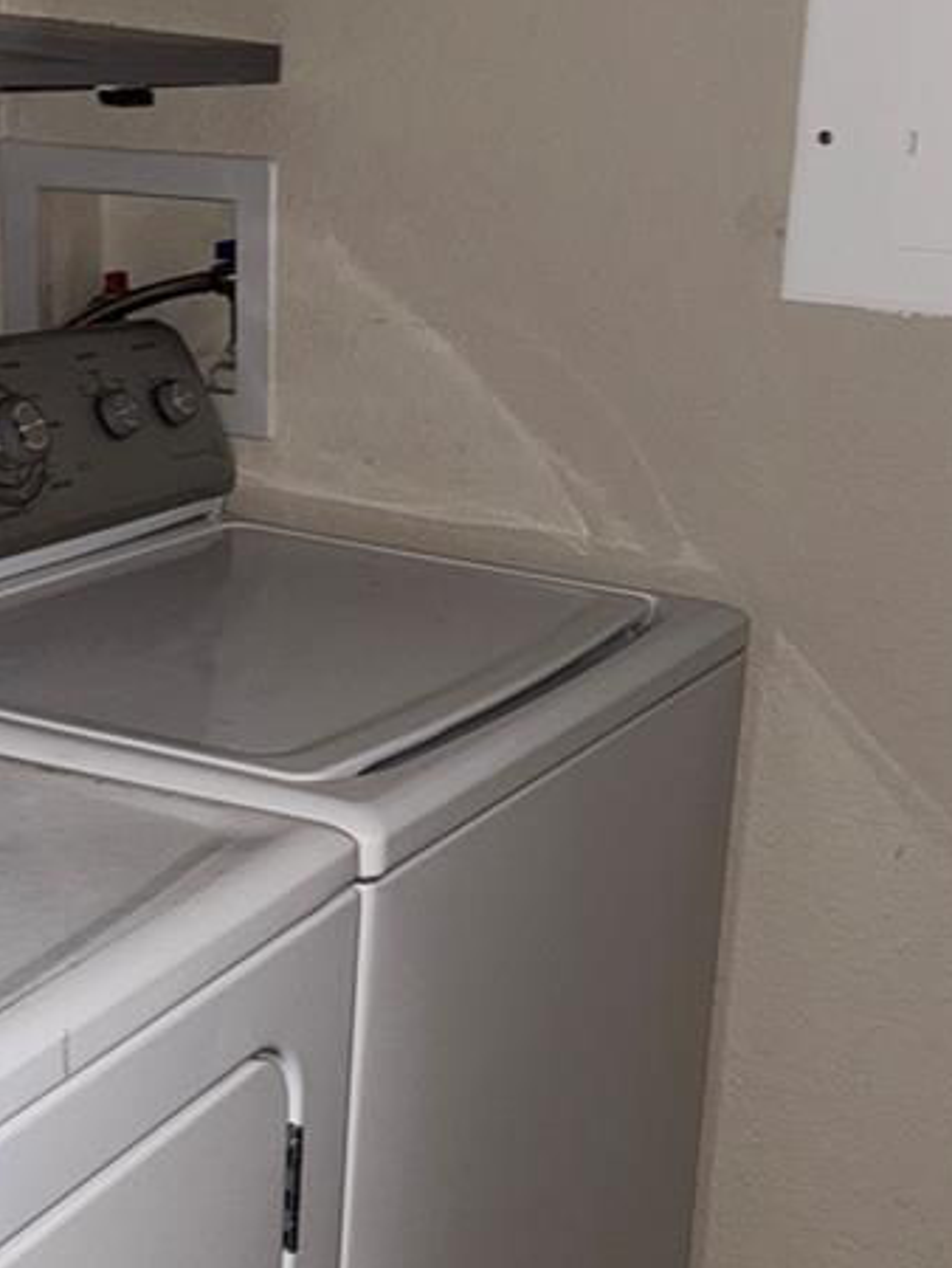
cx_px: 499
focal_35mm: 64
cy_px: 578
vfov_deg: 30.2
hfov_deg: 23.0
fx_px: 2345
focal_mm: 6.76
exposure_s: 1/4
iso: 50
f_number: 1.78
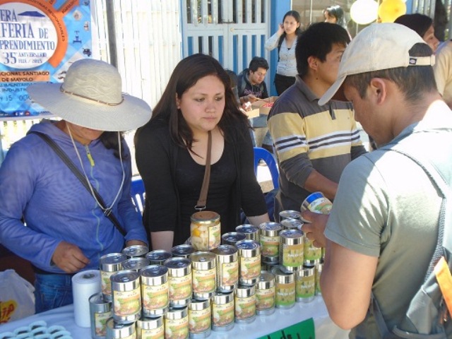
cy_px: 170
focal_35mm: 42
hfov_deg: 44.8
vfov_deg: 34.3
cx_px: 226
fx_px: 548
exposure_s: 1/60
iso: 100
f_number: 4.1
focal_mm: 7.4
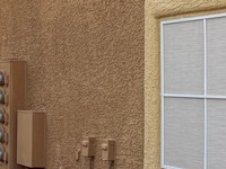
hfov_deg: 12.3
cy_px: 78
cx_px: -333
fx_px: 803
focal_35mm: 123
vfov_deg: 12.0
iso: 100
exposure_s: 1/607
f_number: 1.78
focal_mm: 6.76
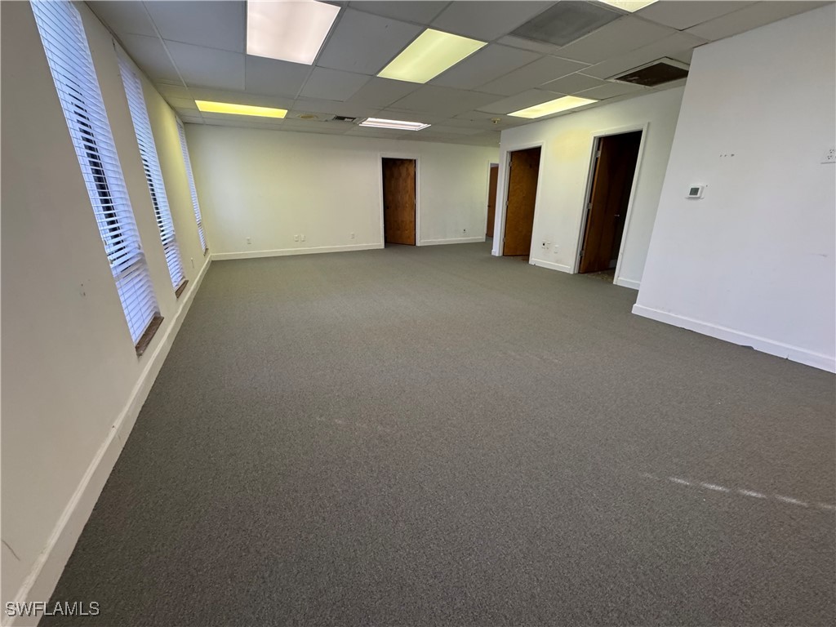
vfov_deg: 85.7
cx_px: 418
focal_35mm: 14
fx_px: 338
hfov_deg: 102.1
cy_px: 314
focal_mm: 2.22
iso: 250
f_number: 2.2
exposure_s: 1/60
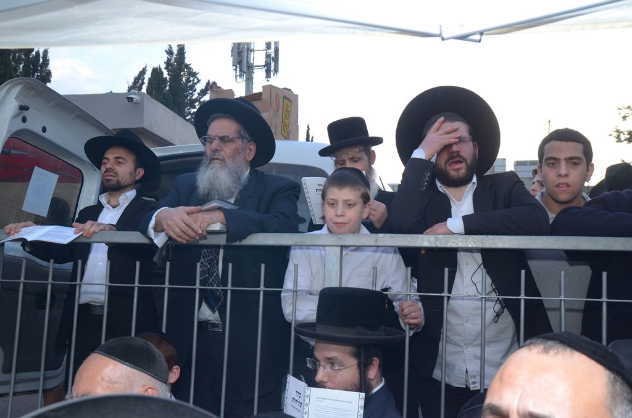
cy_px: 209
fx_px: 631
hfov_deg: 53.2
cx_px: 316
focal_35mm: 36
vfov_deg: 36.7
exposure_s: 1/160
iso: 640
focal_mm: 24
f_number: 7.1
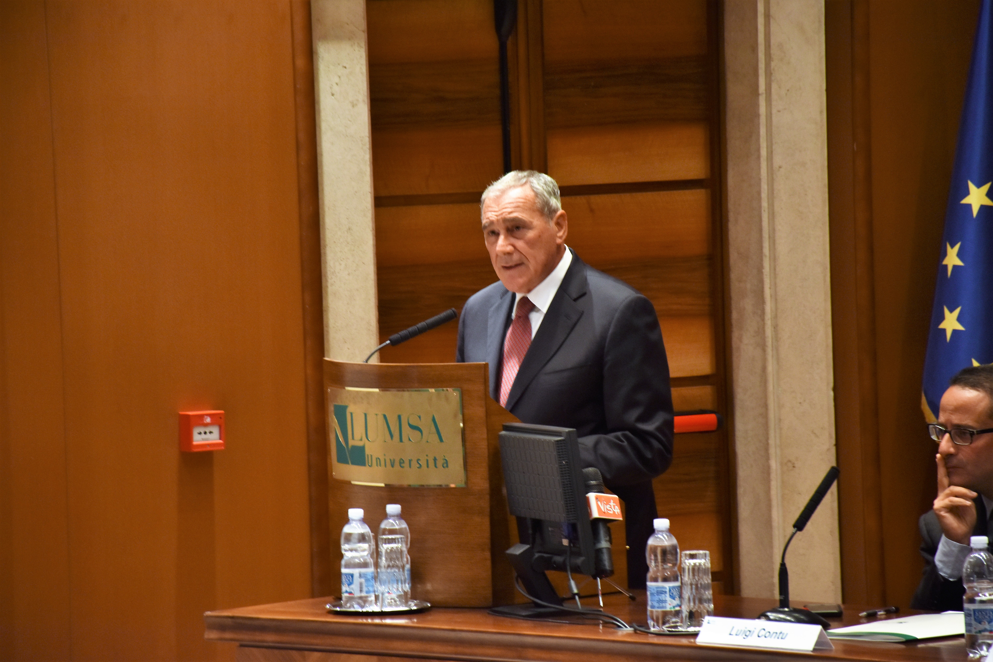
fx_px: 5792
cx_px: 496
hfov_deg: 9.8
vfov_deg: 6.5
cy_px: 331
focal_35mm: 210
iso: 640
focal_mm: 140
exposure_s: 1/20
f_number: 5.6
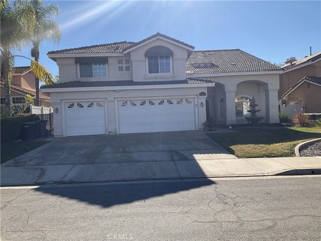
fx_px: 269
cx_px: 160
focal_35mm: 29
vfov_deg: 48.2
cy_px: 120
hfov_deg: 61.7
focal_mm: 3
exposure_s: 1/1984
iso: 16
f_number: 1.8
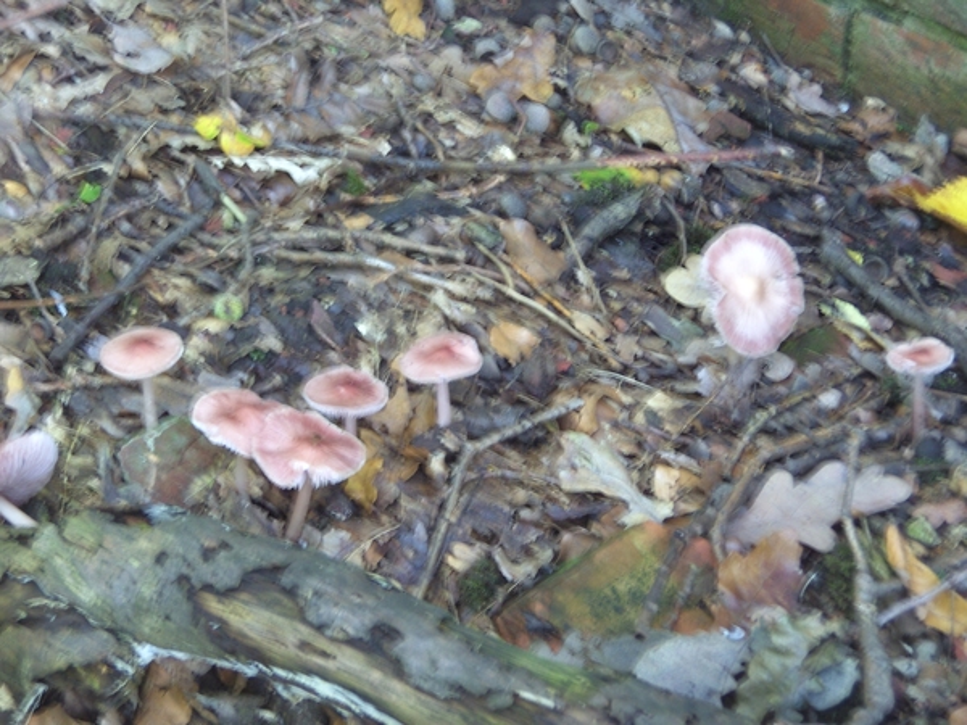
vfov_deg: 11.4
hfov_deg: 15.2
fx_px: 3632
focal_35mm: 130
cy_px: 362
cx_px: 484
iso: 100
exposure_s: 1/8.33
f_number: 4
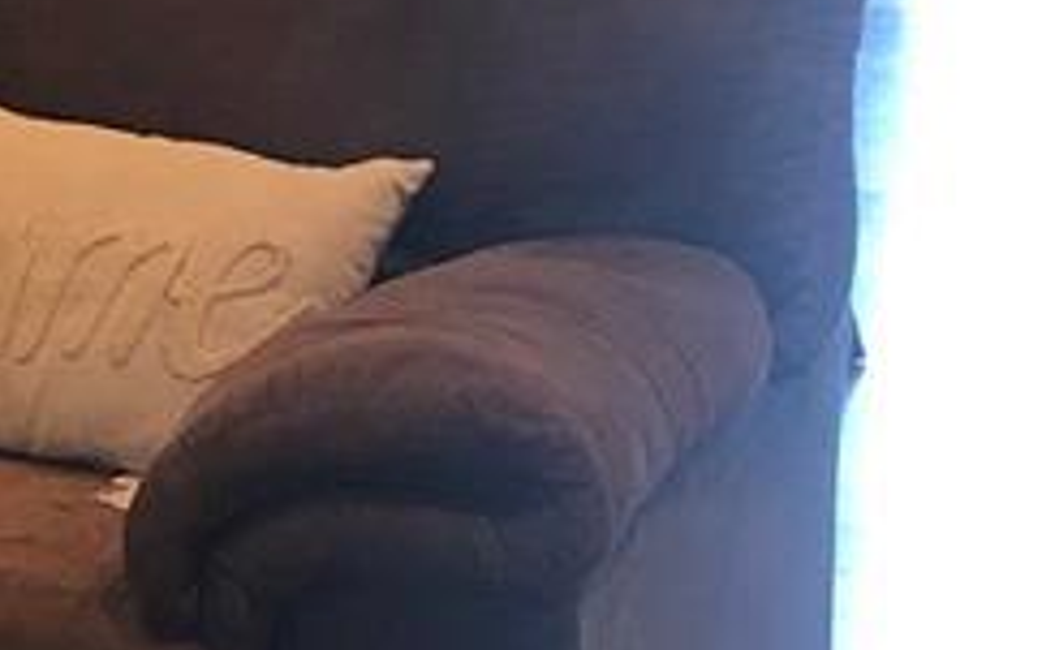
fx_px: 5563
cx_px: 60
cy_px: -379
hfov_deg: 10.6
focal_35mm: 196
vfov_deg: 6.6
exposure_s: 1/15
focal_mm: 3.99
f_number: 1.8
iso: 40
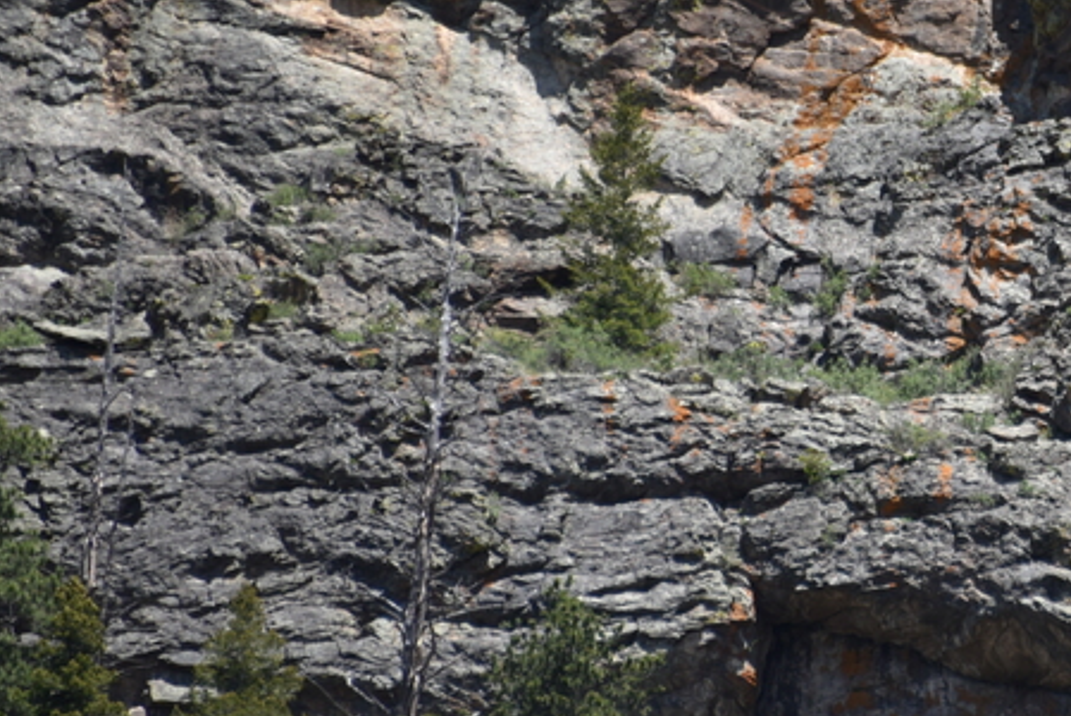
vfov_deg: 1.6
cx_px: 1019
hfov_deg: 2.4
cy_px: 286
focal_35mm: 855
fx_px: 25452
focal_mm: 300
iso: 160
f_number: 5.6
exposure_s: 1/640
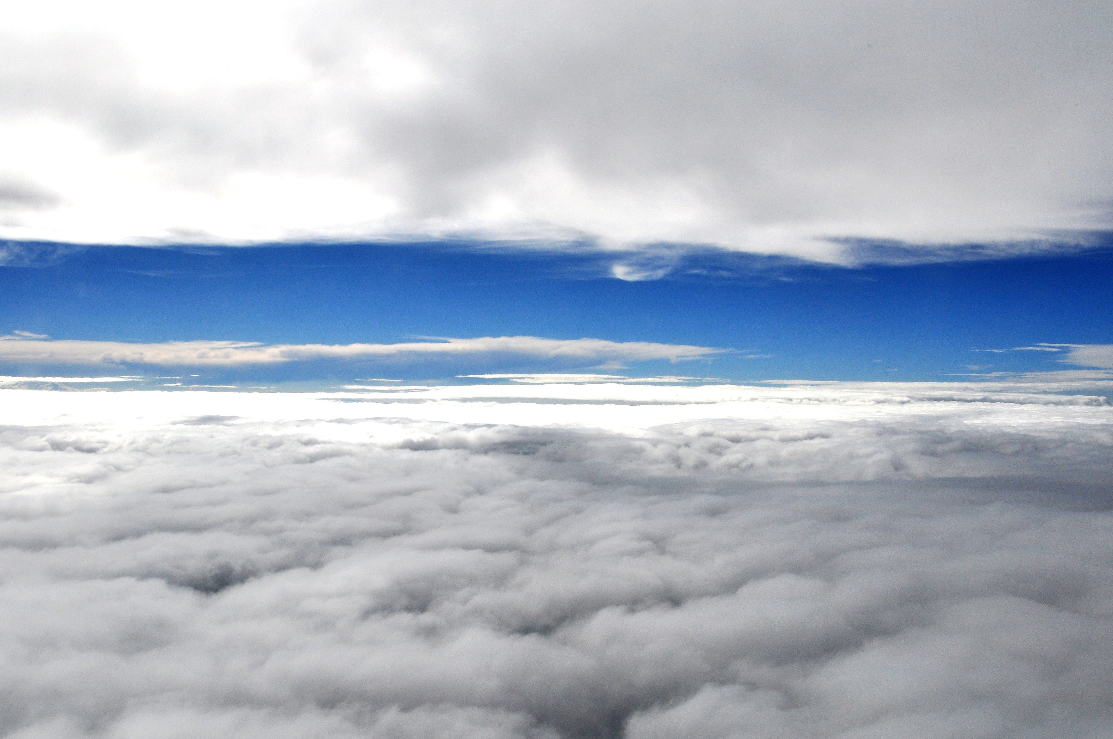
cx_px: 554
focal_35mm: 35
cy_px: 403
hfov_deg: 55.1
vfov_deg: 38.2
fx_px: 1067
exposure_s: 1/1000
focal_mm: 21
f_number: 14
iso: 200
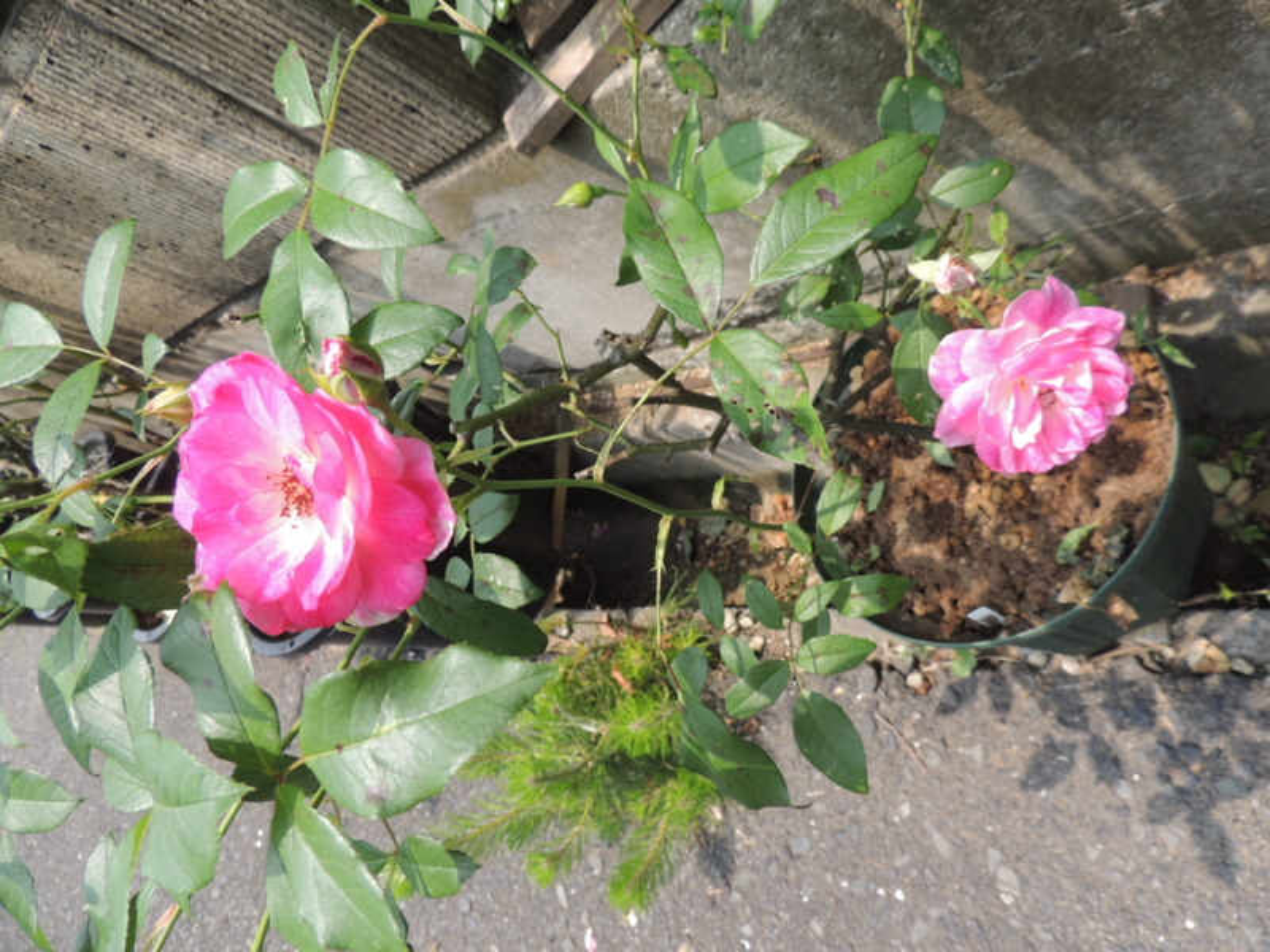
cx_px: 635
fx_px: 881
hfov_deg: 71.6
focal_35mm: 24
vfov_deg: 56.8
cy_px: 476
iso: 100
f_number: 3
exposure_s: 1/500
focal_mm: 4.3
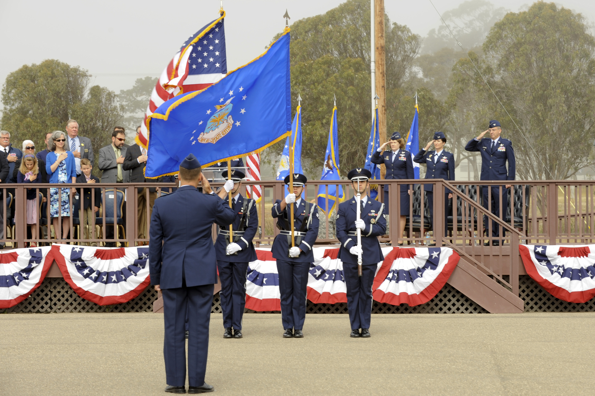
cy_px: 198
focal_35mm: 110
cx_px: 298
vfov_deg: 12.4
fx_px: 1817
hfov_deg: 18.6
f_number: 10
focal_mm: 110
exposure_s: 1/160
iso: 200
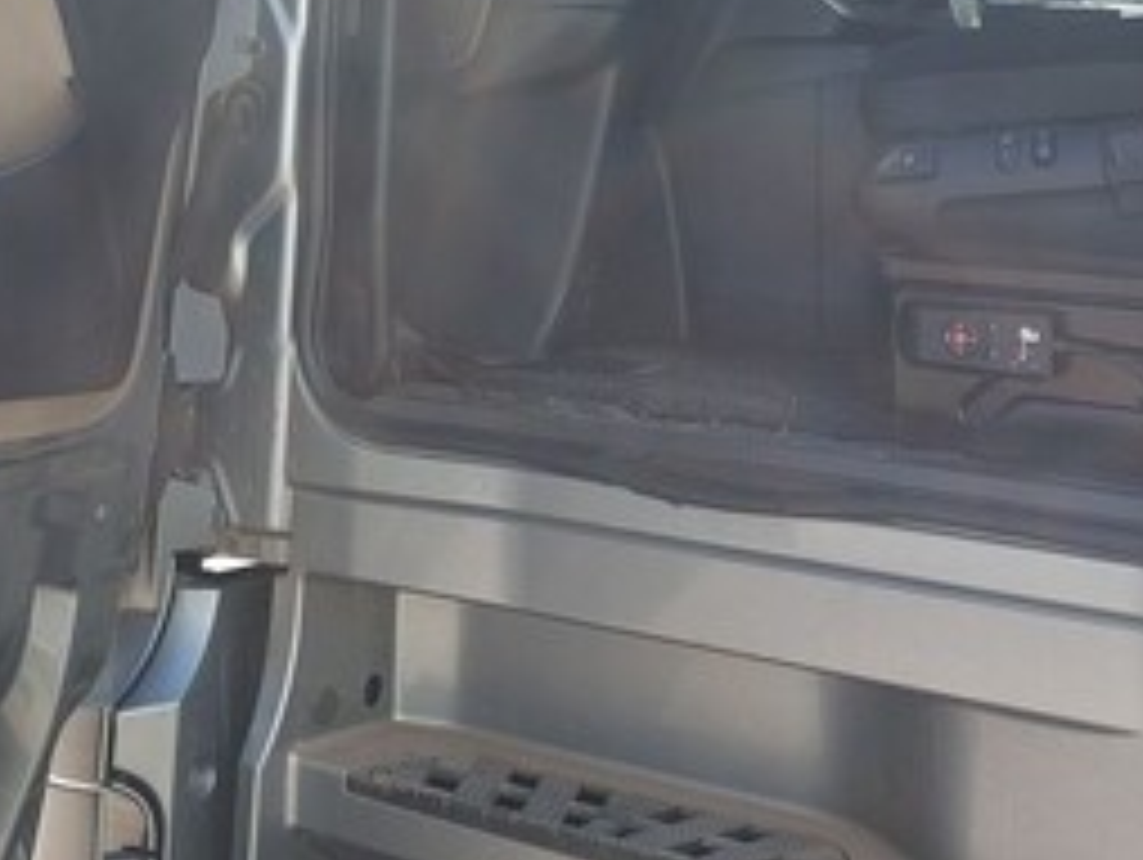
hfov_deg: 32.3
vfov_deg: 23.0
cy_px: -140
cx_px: 356
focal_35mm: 59
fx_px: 1950
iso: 25
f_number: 1.8
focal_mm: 5.23
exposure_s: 1/234
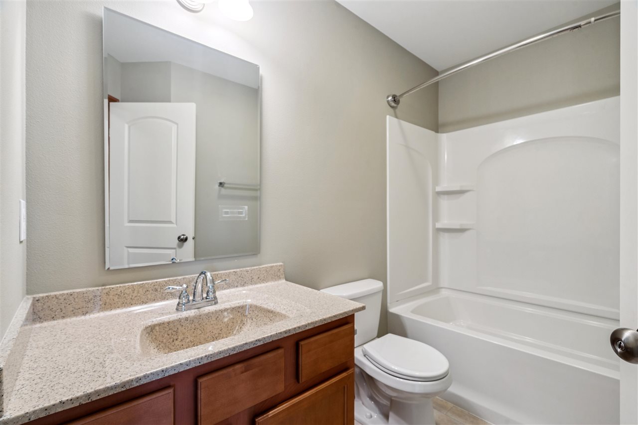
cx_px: 319
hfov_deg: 96.7
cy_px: 212
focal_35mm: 16
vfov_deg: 73.7
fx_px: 283
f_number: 10
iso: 400
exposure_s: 1/1.67
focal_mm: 16
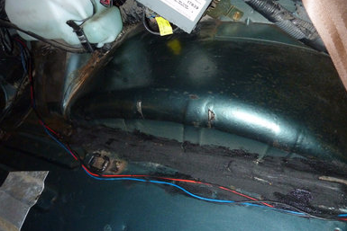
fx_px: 260
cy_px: 97
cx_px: 172
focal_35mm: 27
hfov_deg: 67.4
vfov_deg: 47.8
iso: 400
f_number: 3.3
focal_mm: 4.1
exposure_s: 1/30
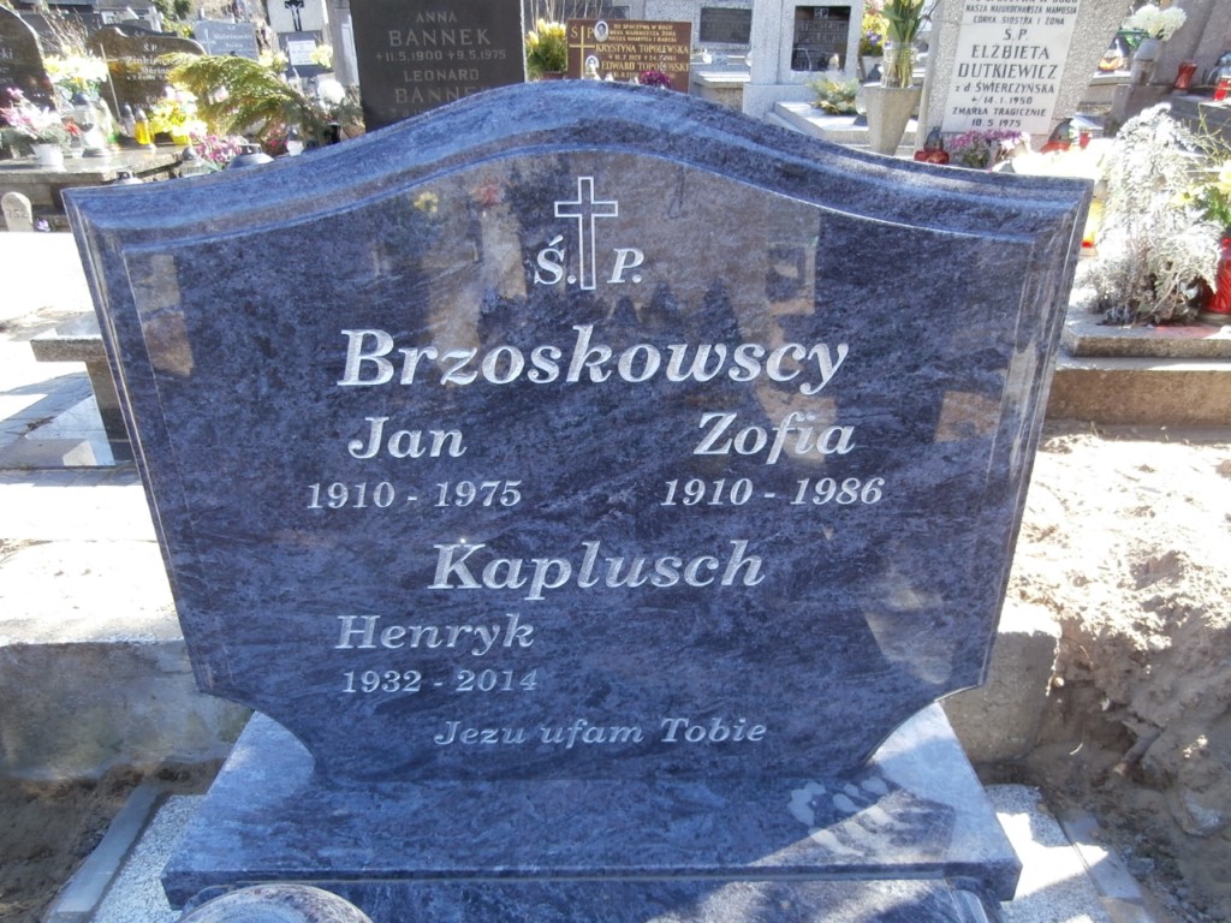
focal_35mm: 24
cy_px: 462
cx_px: 616
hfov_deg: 71.6
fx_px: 853
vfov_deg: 56.8
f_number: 3
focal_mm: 4.2
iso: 100
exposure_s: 1/125
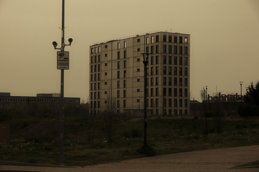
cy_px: 86
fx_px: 597
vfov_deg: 16.5
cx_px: 130
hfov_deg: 24.5
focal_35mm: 83
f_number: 9
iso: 800
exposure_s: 1/3500
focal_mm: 55
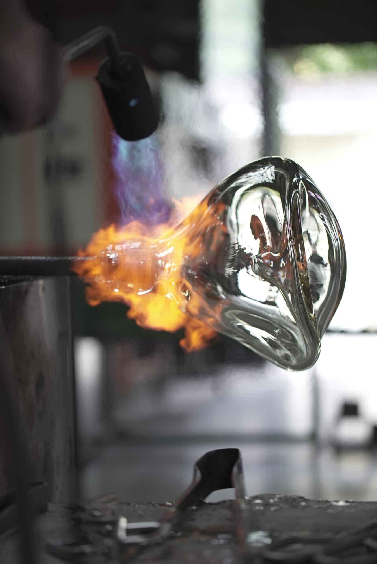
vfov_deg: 20.4
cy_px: 282
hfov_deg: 13.7
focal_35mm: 100
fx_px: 1569
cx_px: 188
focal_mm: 100
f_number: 2.8
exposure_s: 1/400
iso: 640
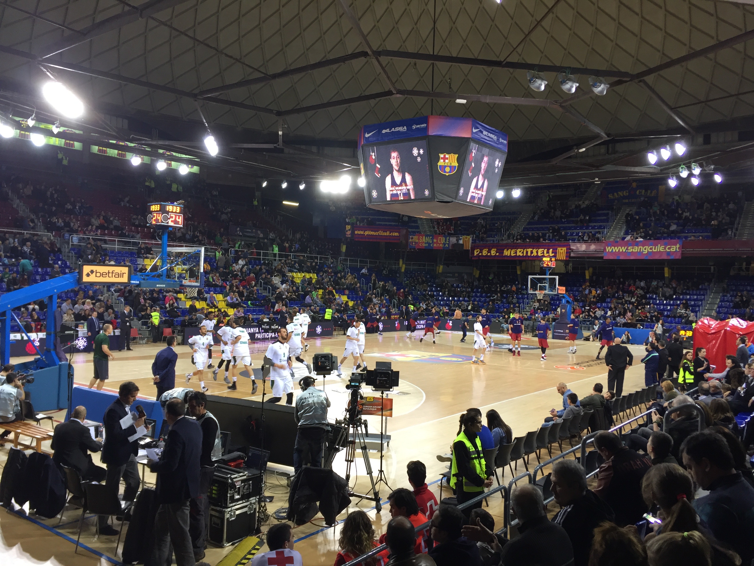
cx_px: 377
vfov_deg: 48.2
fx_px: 632
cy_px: 283
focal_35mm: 29
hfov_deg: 61.7
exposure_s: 1/33
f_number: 2.2
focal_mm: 4.15
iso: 32
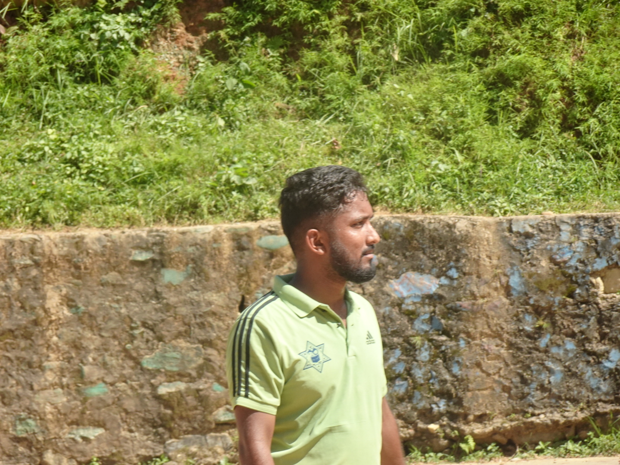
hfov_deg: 8.0
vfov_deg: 6.0
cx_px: 310
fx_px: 4424
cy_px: 232
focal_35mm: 247
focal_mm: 39.9
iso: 100
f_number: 6.3
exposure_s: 1/250
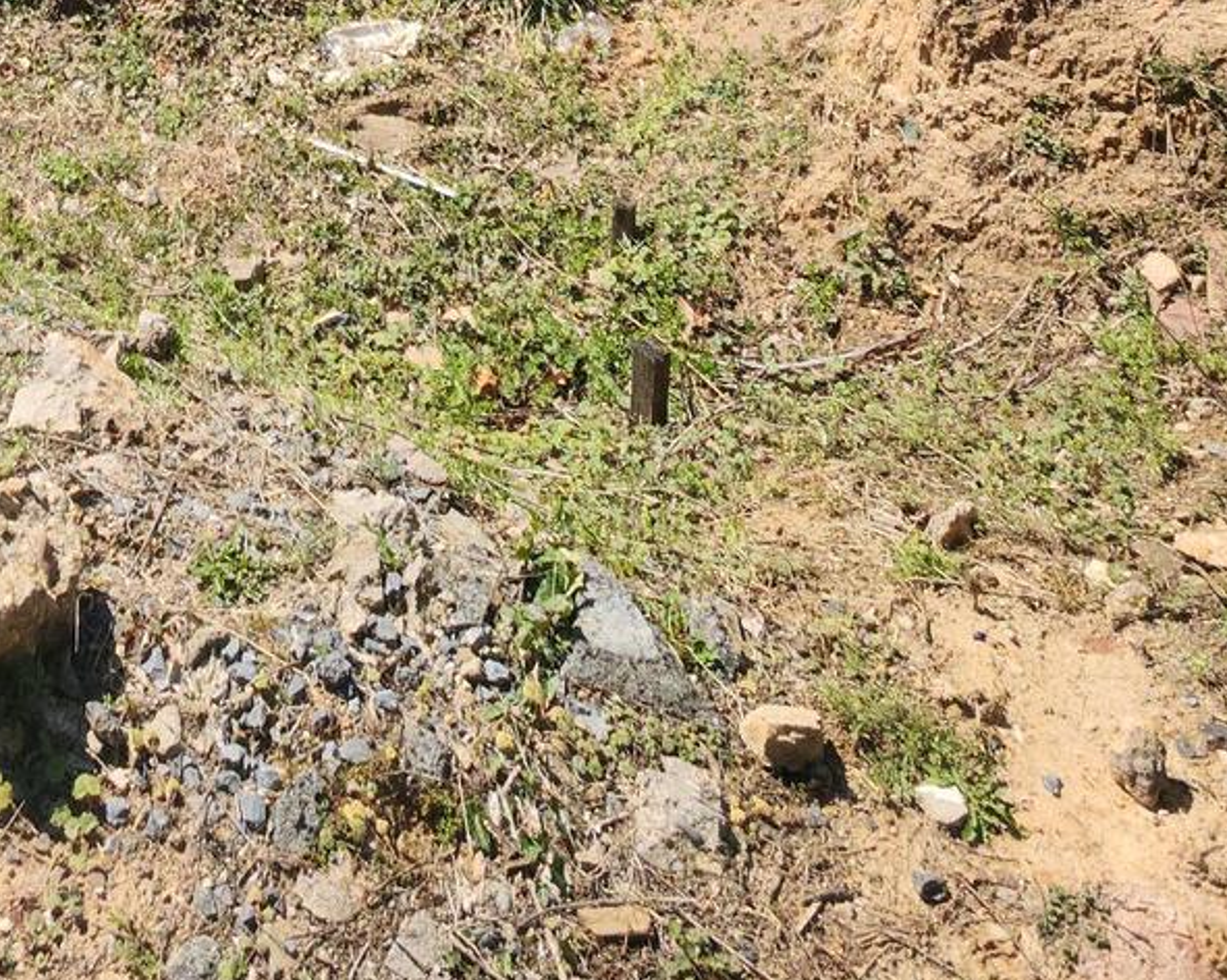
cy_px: -600
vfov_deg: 26.2
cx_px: 147
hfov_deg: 49.1
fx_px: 1198
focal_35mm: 33
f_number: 2.2
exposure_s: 1/1468
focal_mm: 2.2
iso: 50
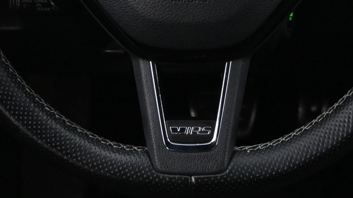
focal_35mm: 79
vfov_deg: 14.6
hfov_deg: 26.8
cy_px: -60
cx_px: 187
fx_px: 739
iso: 5000
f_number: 3.8
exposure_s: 1/30
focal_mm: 20
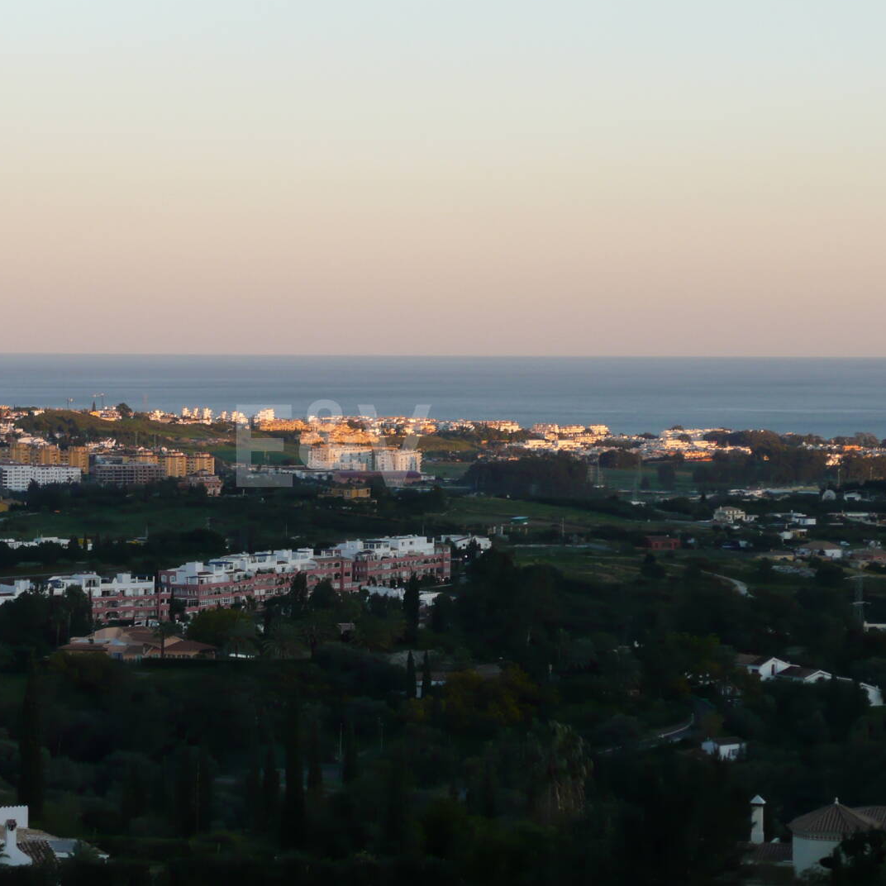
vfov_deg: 15.3
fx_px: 3301
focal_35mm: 114
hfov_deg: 15.3
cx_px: 347
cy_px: 441
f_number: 4.7
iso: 100
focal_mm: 15.7
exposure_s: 1/100
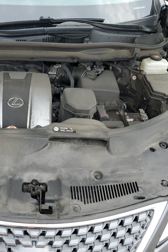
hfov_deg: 35.0
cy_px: 125
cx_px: 37
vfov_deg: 51.9
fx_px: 259
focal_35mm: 37
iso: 50
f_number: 1.5
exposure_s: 1/714
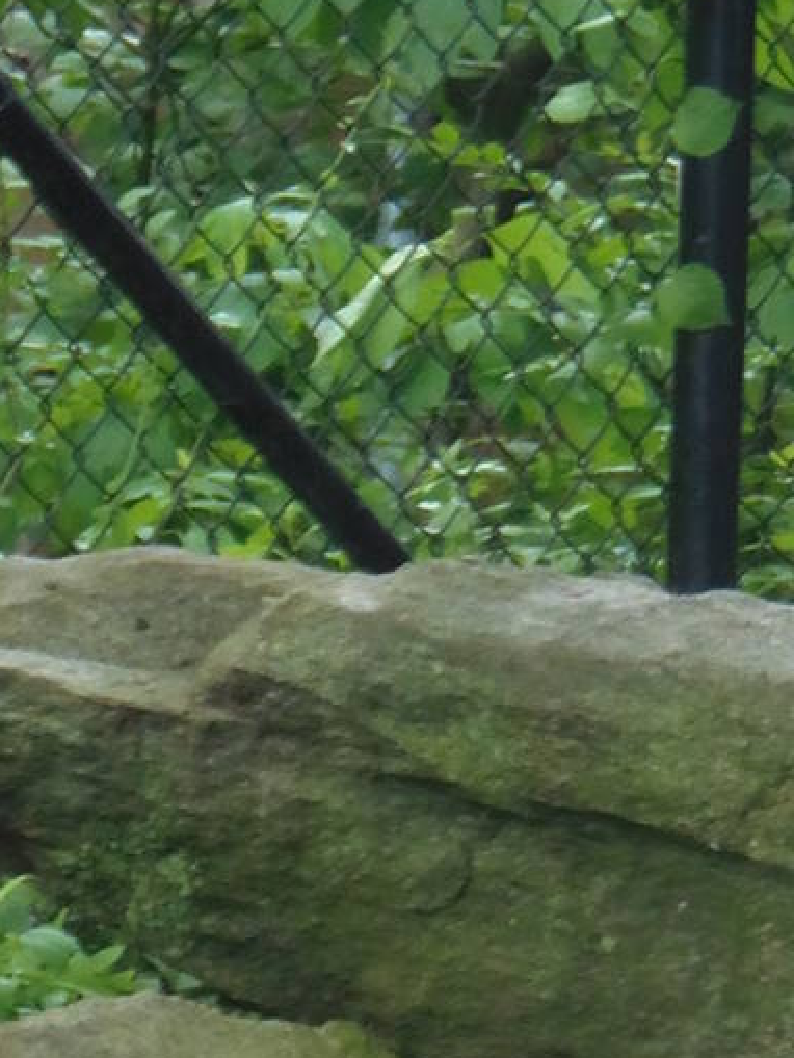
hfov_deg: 2.2
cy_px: 306
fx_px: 20268
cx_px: 1027
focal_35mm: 663
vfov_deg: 3.0
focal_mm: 39.2
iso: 200
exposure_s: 1/60
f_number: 5
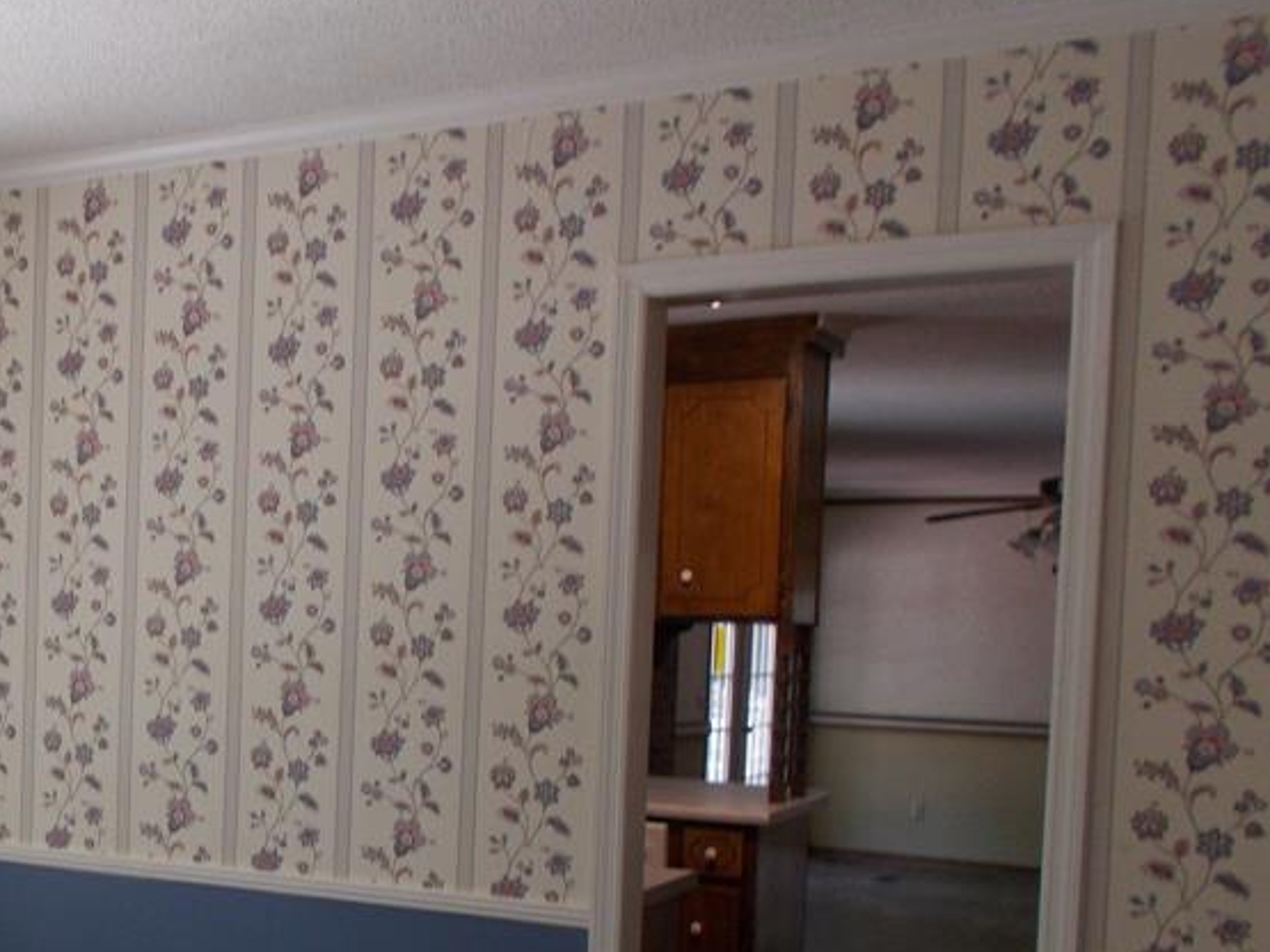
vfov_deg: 29.7
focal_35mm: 48
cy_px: 737
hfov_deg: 37.5
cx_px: 174
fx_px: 1761
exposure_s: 1/25
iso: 100
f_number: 3.2
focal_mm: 4.6
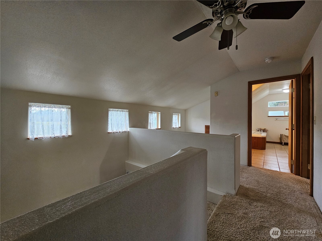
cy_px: 120
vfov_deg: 89.9
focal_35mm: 13
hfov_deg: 106.2
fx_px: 121
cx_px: 161
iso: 200
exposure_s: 1/60
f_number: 2.2
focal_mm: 2.2
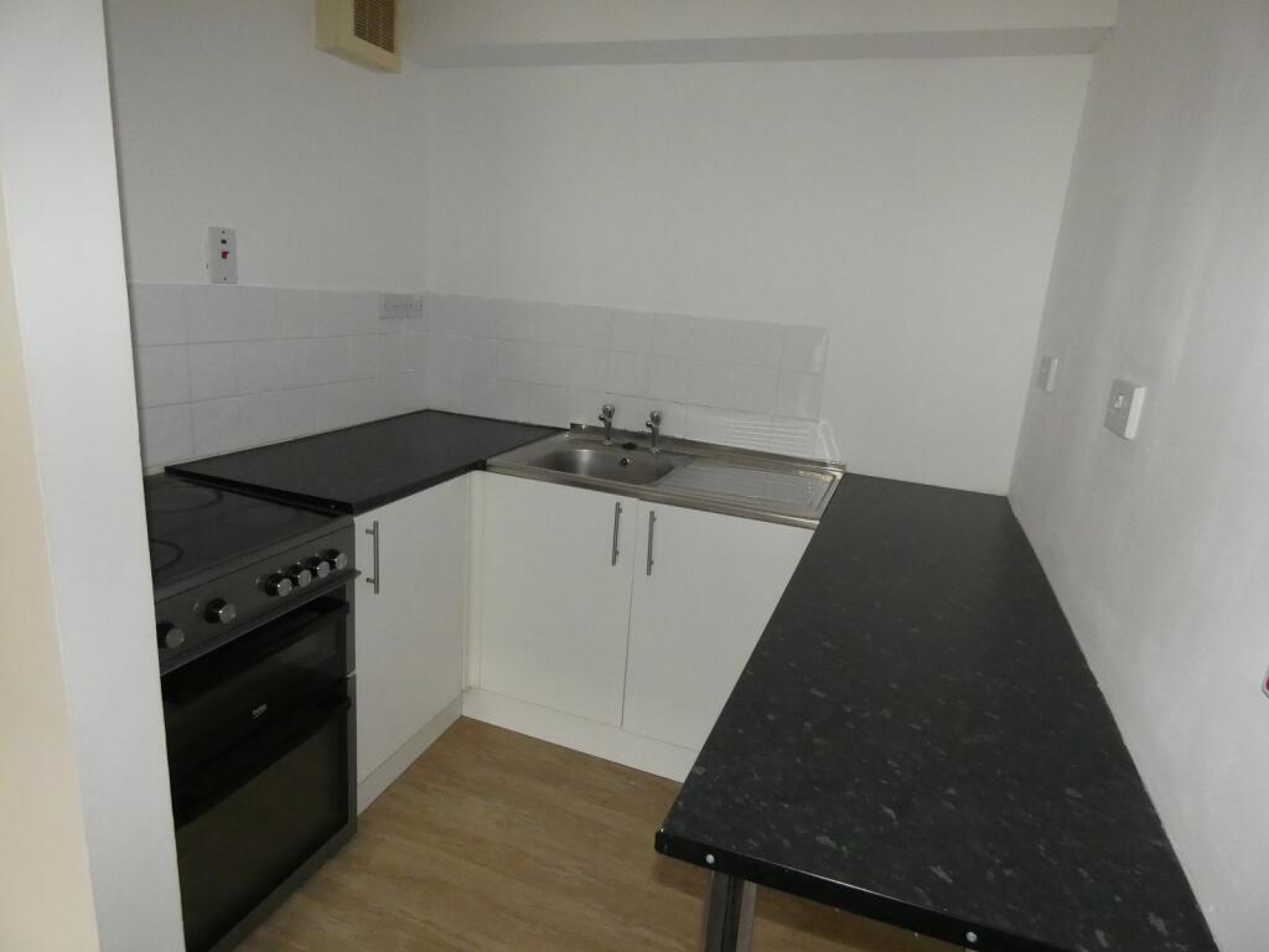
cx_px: 634
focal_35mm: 20
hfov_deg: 81.7
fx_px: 733
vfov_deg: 66.0
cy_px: 476
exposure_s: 1/125
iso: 800
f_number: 2.8
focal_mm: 3.6
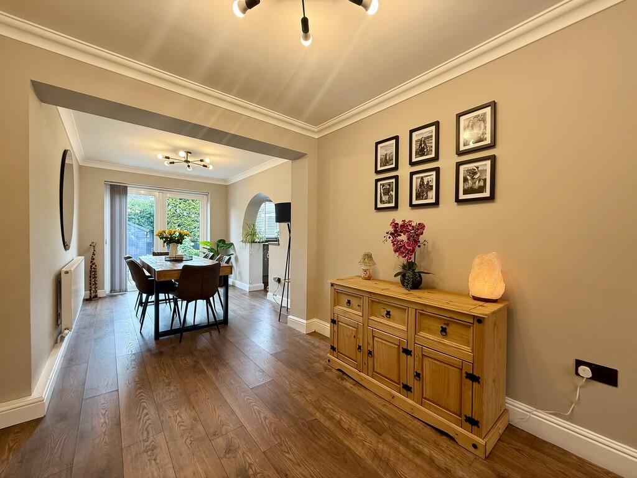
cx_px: 318
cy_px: 239
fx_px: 258
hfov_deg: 102.1
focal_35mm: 14
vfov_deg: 85.7
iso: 100
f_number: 2.2
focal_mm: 2.22
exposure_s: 1/100
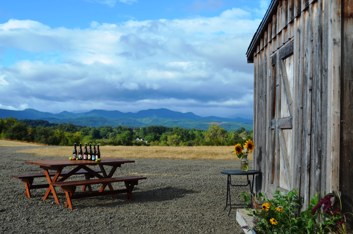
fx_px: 470
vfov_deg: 28.0
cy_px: 117
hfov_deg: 41.2
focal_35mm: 48
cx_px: 176
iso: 100
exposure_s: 1/250
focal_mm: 32
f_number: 8
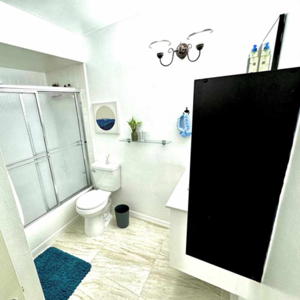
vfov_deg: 84.0
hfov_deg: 83.3
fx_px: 167
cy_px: 154
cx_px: 126
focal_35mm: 17
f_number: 2.2
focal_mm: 2.22
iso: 200
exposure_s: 1/60
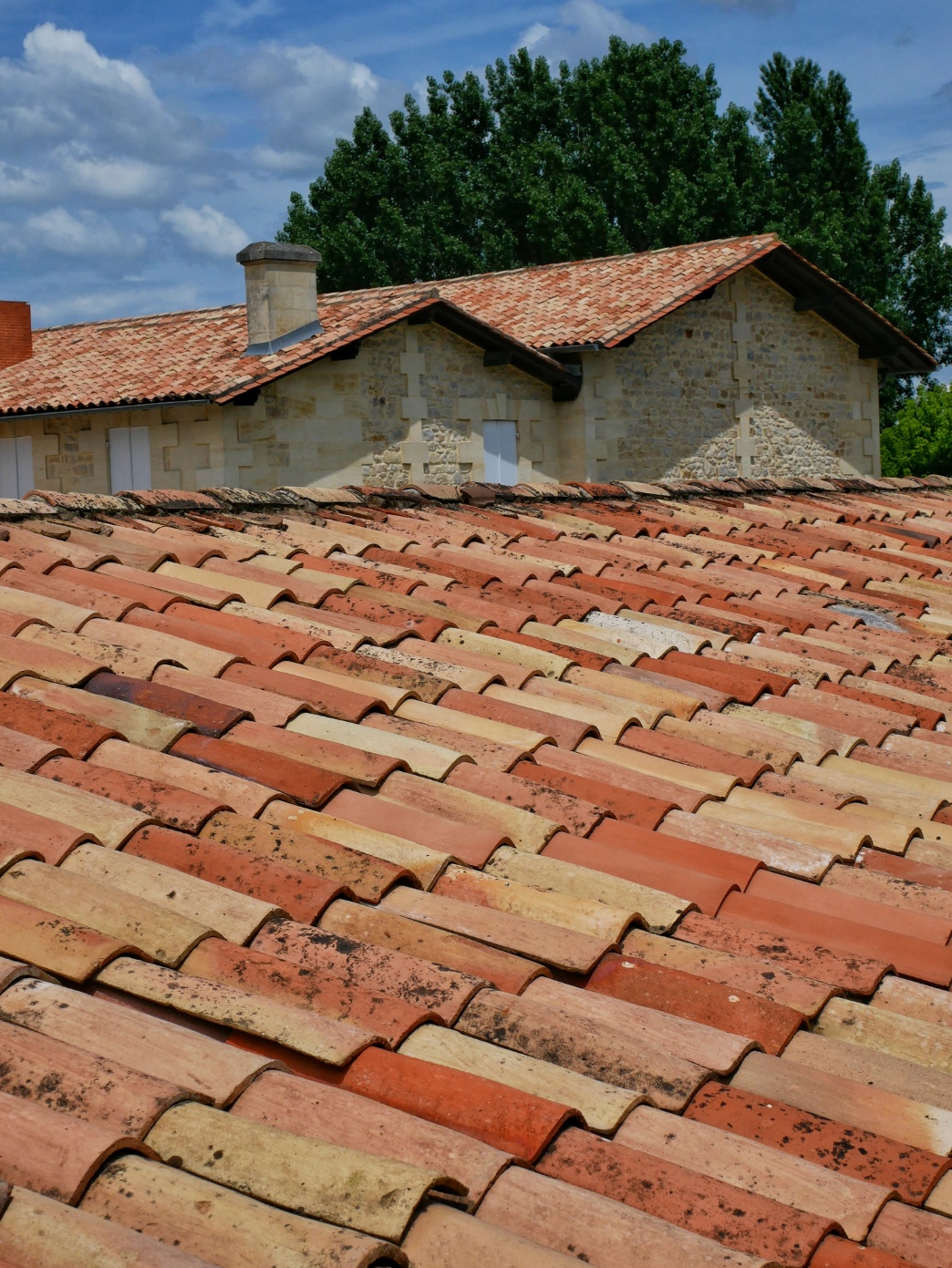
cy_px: 677
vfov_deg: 28.1
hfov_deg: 21.3
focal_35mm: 69
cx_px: 462
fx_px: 2529
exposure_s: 1/1300
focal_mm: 30
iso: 200
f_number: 9
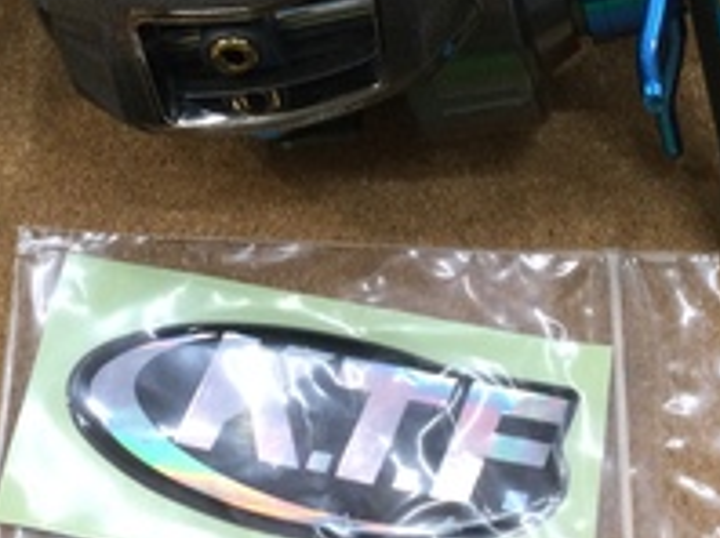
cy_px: 33
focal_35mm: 94
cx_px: 265
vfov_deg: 15.5
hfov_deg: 20.8
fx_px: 1953
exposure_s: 1/30
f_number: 2.4
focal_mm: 3.3
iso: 32
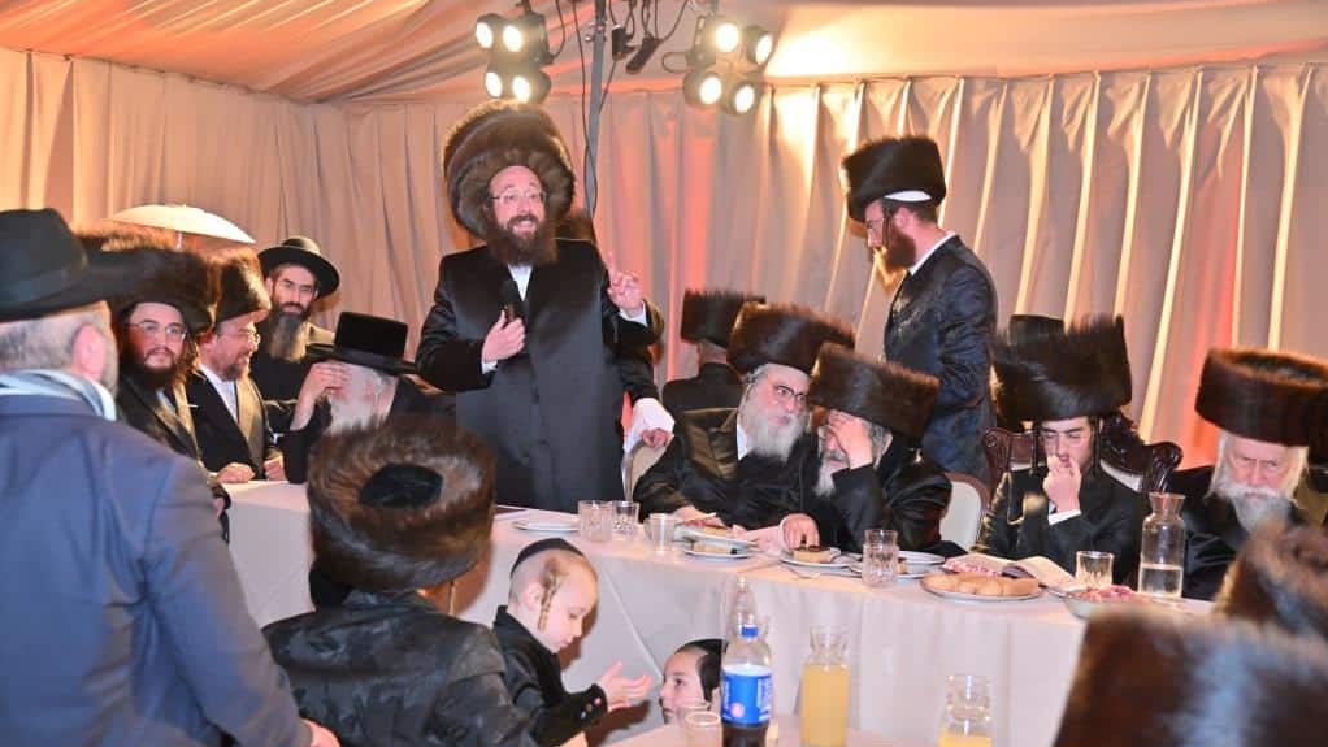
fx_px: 1479
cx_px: 664
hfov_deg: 48.4
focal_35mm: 42
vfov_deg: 28.4
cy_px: 371
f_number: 4
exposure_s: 1/200
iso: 1000
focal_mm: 40
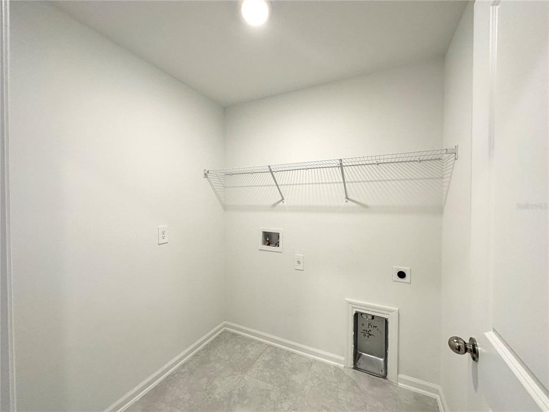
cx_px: 274
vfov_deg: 85.7
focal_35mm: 14
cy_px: 206
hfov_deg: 102.1
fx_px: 222
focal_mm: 2.22
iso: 160
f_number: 2.2
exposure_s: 1/120
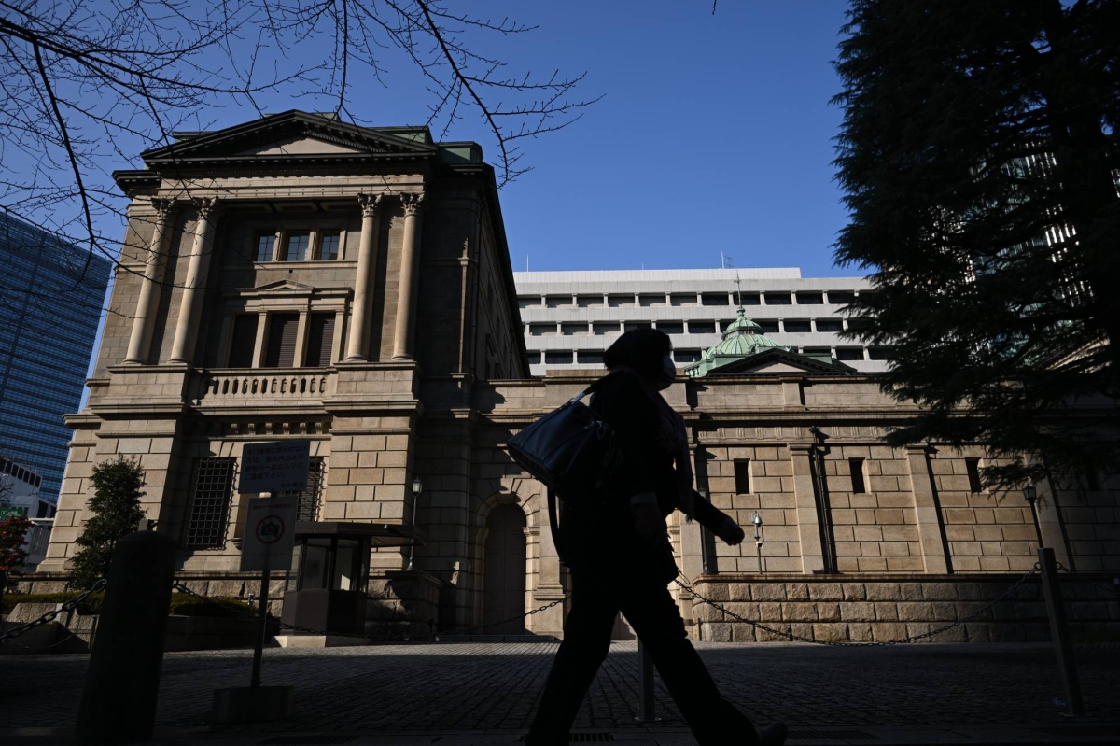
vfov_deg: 53.1
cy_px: 373
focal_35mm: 24
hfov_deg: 73.8
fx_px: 746
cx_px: 560
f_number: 5.6
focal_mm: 24
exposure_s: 1/640
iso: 100
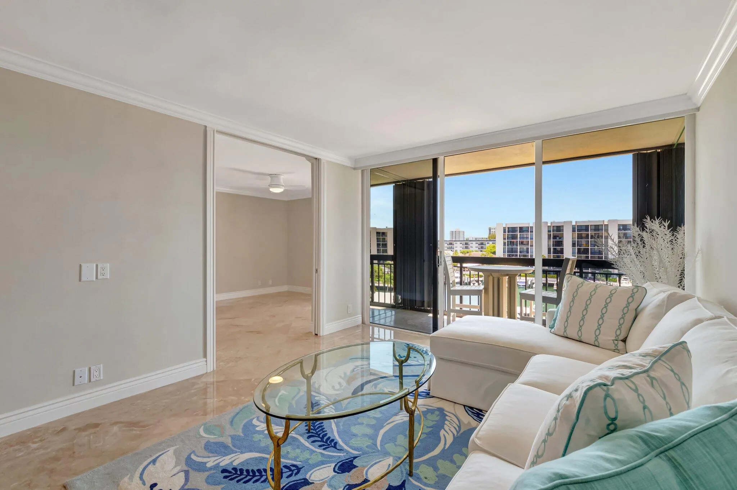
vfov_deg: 77.3
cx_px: 368
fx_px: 307
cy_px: 245
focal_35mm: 15
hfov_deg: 100.4
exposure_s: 1/30
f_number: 8
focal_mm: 10
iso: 640
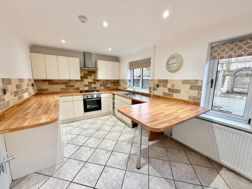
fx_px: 102
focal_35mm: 14
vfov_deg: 85.7
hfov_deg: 102.1
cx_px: 126
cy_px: 94
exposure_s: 1/100
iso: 320
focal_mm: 2.22
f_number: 2.2
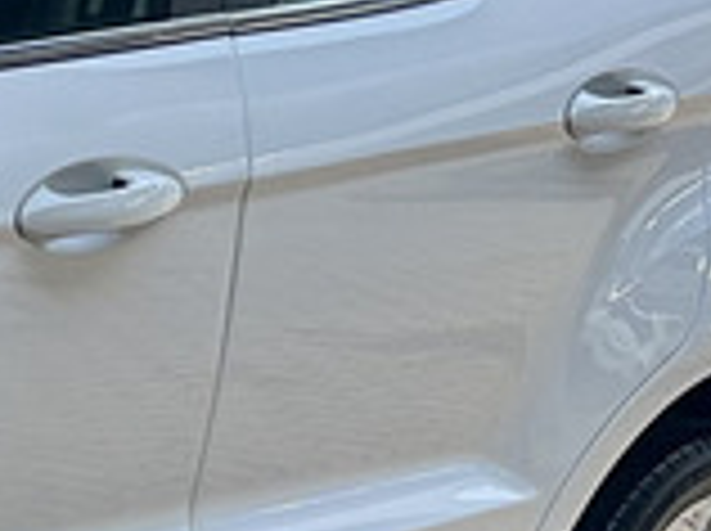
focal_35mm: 156
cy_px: 22
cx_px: -1156
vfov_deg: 9.4
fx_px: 3199
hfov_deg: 10.4
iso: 80
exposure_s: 1/251
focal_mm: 6.86
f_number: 1.78
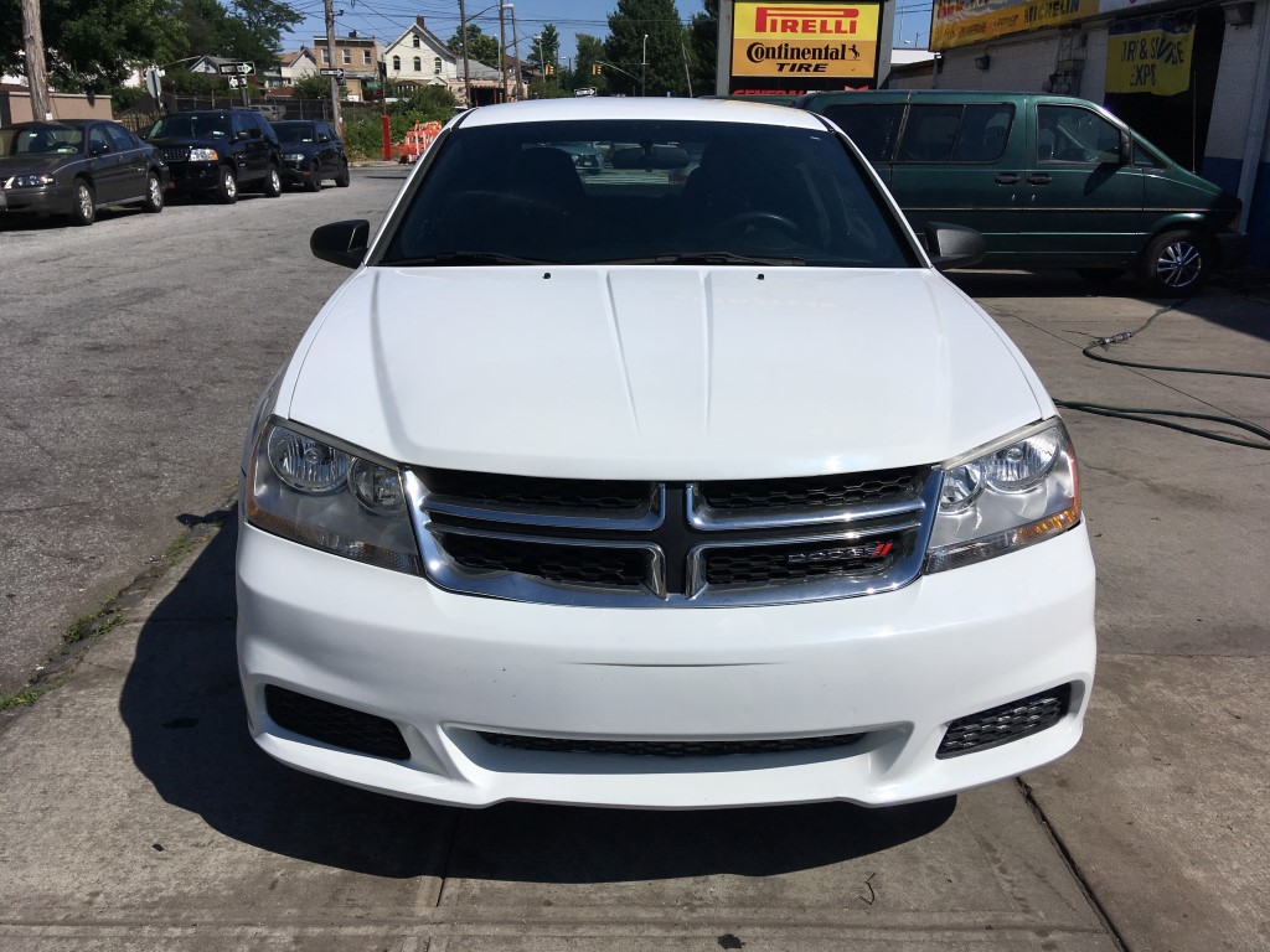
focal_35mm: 29
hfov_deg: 61.7
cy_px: 476
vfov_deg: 48.2
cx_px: 635
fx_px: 1064
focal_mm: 4.15
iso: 25
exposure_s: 1/5128
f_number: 2.2
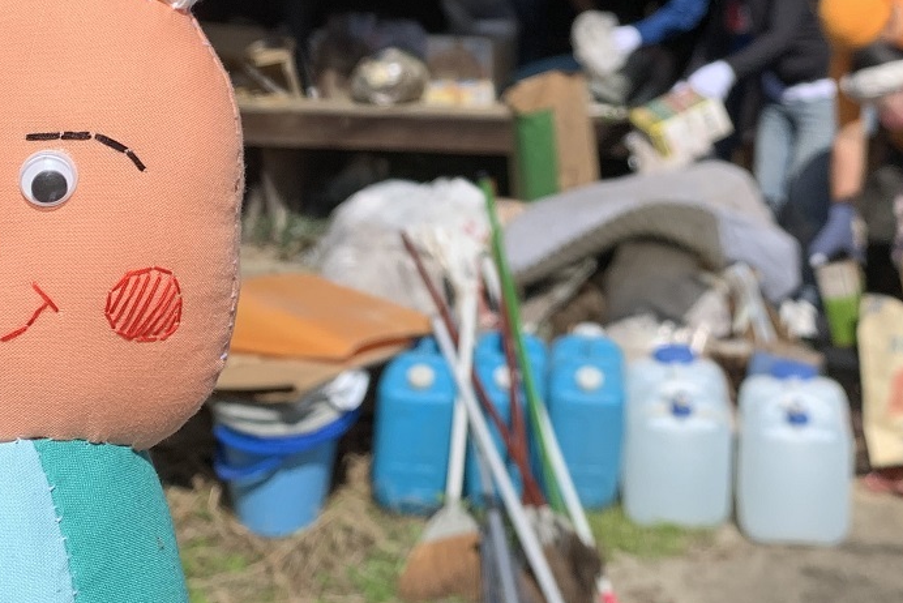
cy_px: -10
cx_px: 534
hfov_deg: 31.8
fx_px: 1581
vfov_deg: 20.8
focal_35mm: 63
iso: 25
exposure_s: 1/4274
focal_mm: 4.25
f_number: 1.8
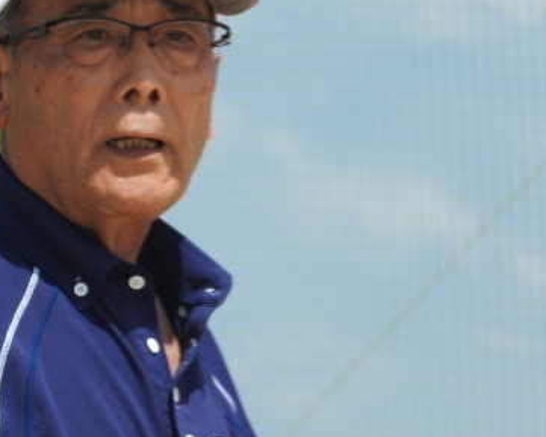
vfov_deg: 2.7
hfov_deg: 3.3
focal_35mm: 584
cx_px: 245
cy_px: 251
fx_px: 9440
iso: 100
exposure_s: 1/500
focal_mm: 64.5
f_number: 5.6
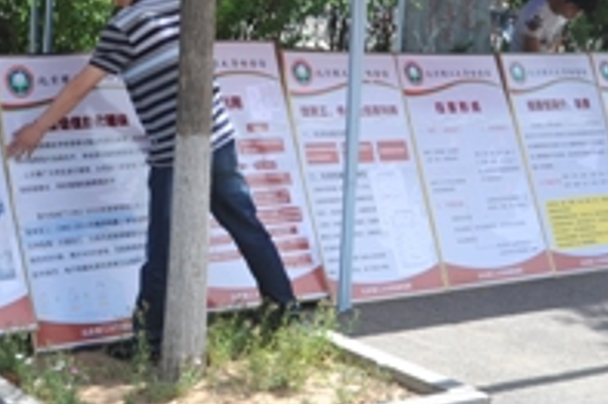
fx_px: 1316
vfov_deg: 17.4
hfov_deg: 25.2
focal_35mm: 78
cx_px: 65
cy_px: 125
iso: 200
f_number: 8
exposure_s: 1/250
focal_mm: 24
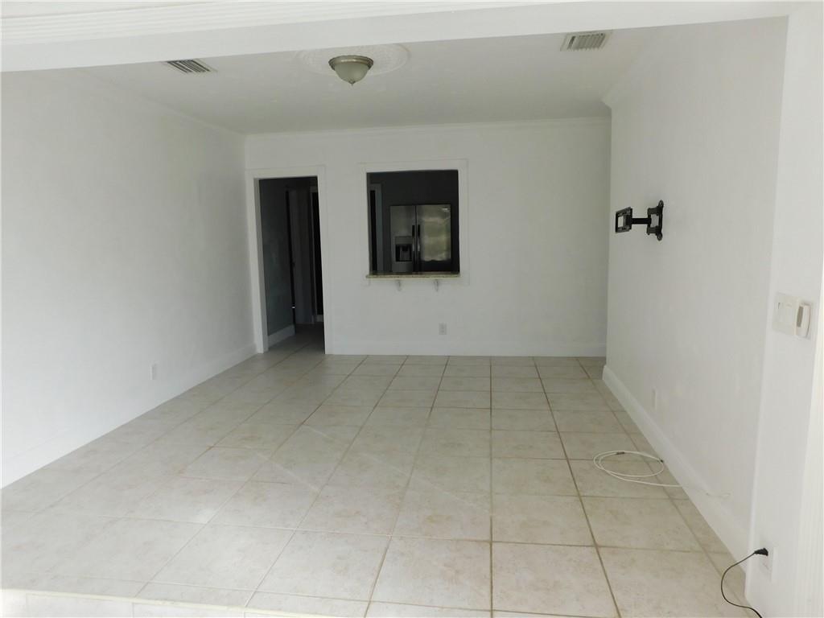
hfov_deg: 73.9
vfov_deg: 58.9
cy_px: 309
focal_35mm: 23
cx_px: 412
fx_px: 547
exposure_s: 1/160
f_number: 3
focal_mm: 4
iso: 125
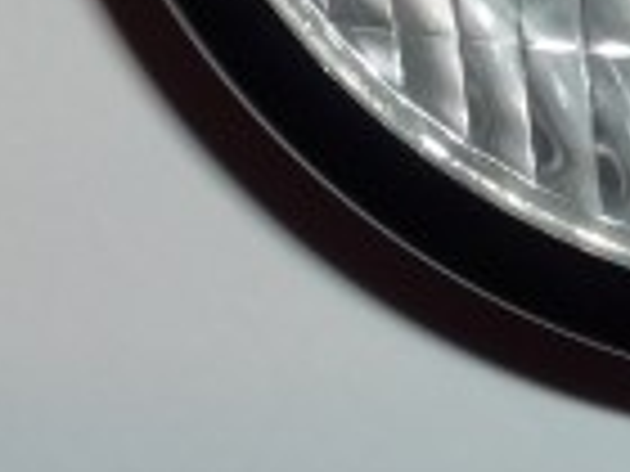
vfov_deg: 5.1
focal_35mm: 287
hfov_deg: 6.8
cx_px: 828
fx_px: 5223
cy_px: -503
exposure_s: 1/40
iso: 100
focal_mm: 9.3
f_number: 4.3
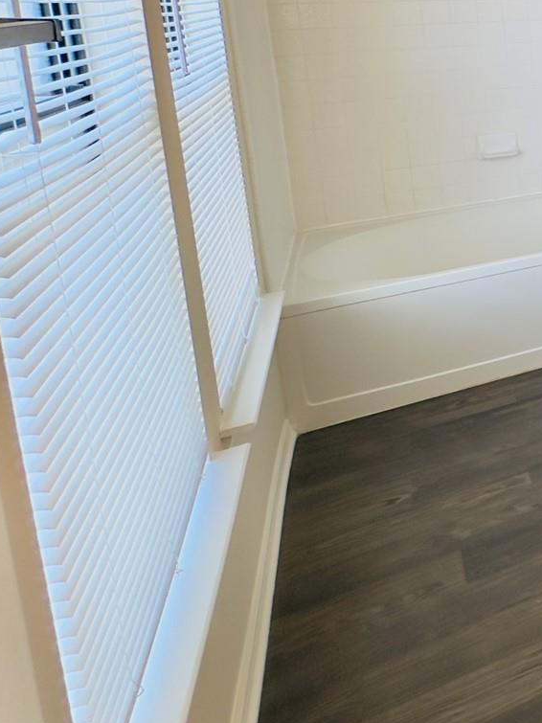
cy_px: 90
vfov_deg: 45.0
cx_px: 952
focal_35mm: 38
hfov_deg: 22.9
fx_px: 794
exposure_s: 1/154
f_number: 2.2
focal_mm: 2.22
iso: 40
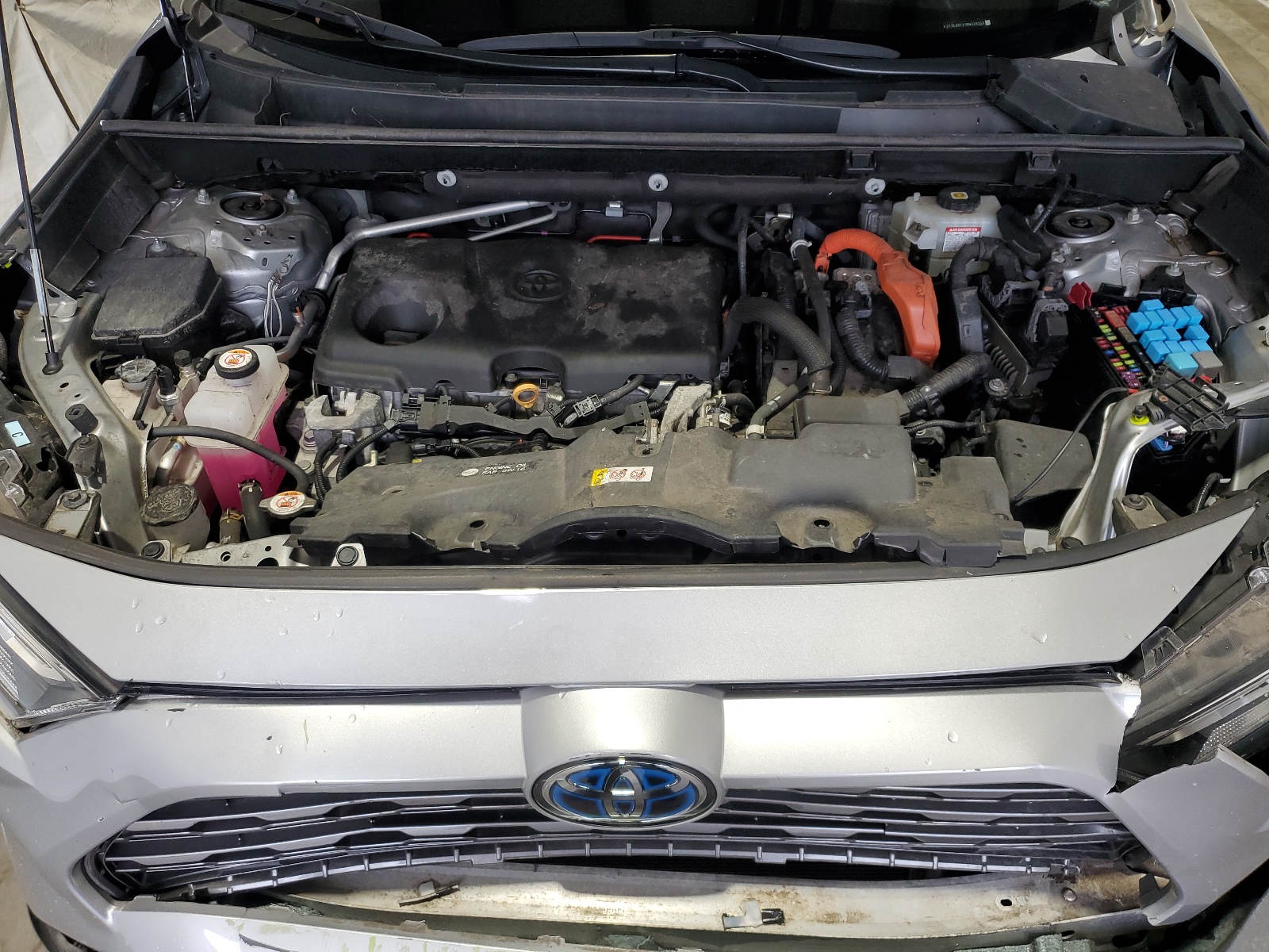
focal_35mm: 26
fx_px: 953
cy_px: 476
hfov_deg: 67.3
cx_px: 634
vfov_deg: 53.1
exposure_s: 1/60.2
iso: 58
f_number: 1.5
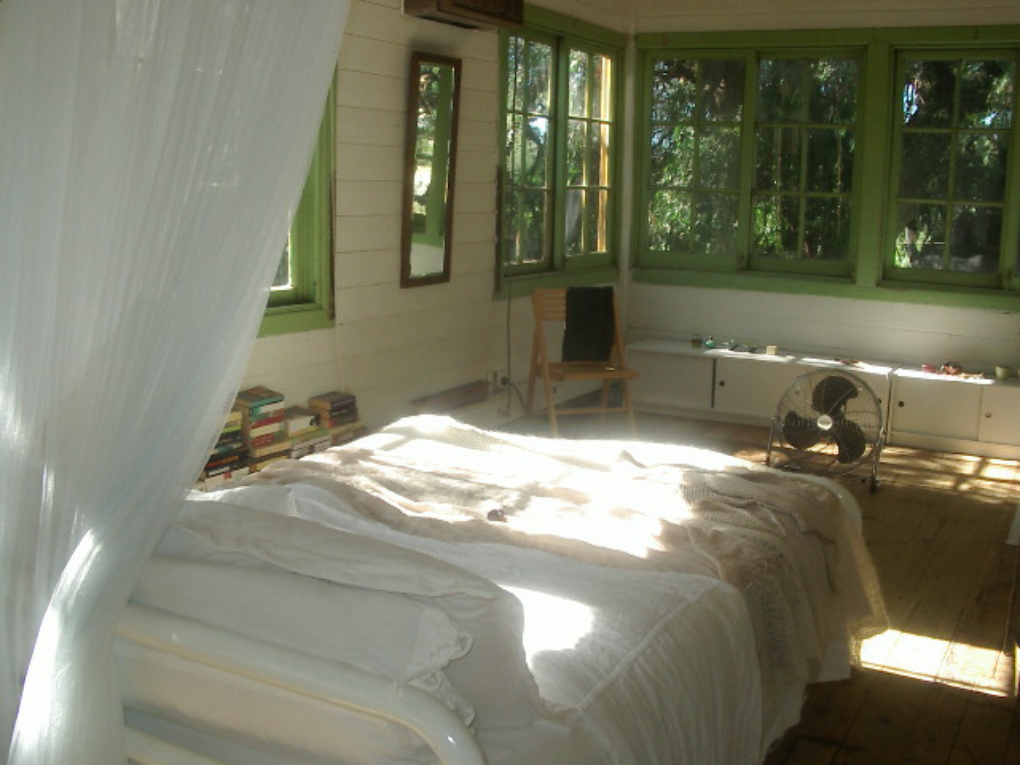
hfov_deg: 49.0
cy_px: 382
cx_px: 510
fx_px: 1120
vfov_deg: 37.7
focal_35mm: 38
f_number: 4.8
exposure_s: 1/60
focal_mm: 5.8
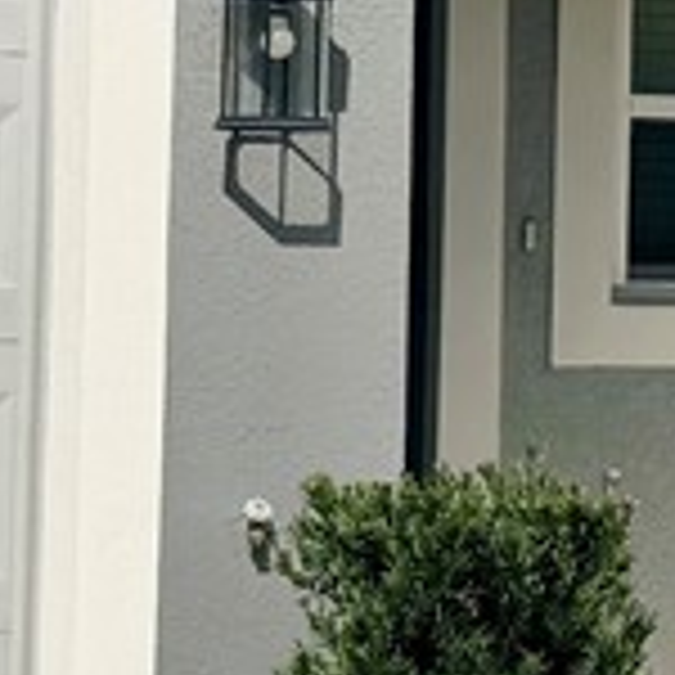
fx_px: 4986
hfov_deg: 7.5
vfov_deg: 7.7
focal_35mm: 226
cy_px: 27
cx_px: 1278
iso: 80
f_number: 1.78
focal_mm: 6.76
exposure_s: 1/14286
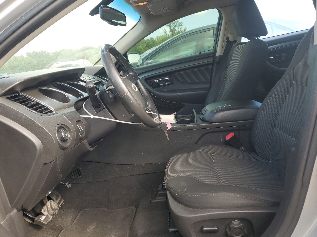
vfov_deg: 53.1
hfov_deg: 67.3
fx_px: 238
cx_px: 158
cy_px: 118
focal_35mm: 26
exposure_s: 1/250
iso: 50
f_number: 1.5
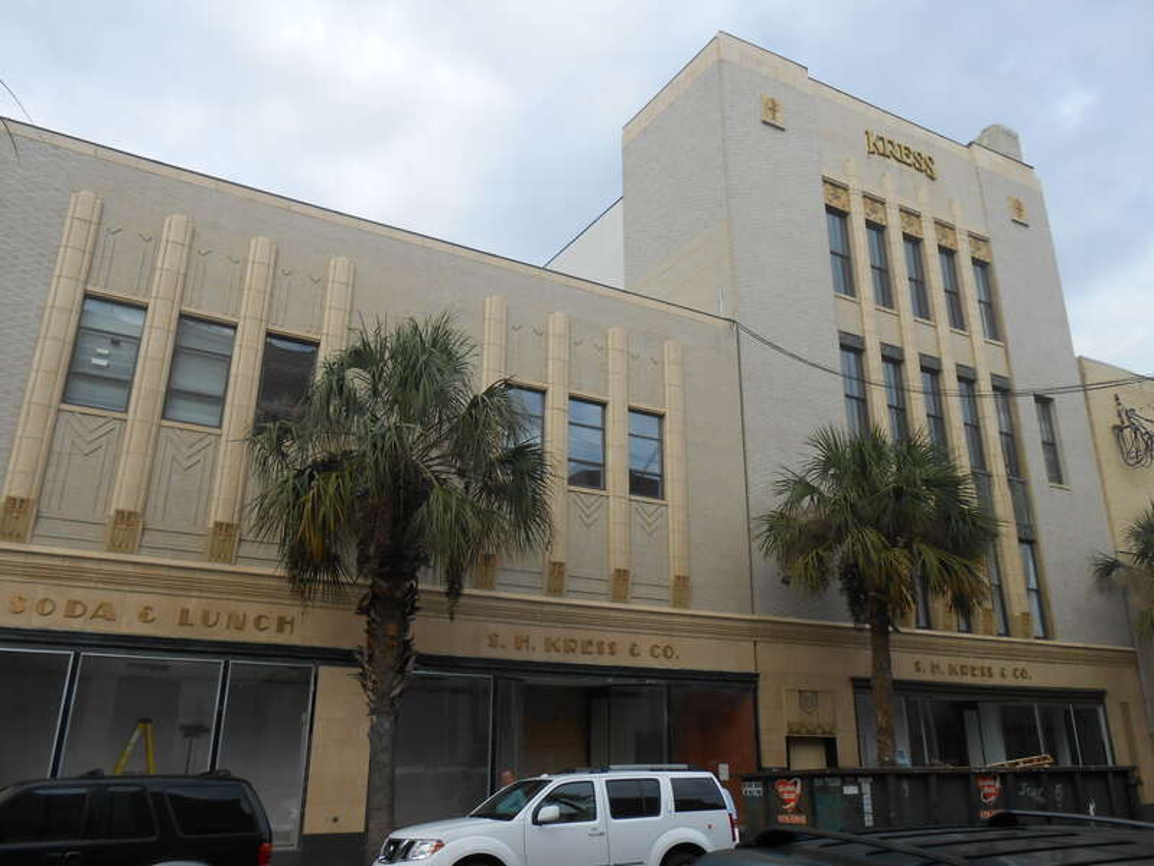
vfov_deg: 53.1
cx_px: 577
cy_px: 433
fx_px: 867
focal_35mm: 26
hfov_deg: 67.3
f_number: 3.5
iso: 80
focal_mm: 4.6
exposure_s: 1/640
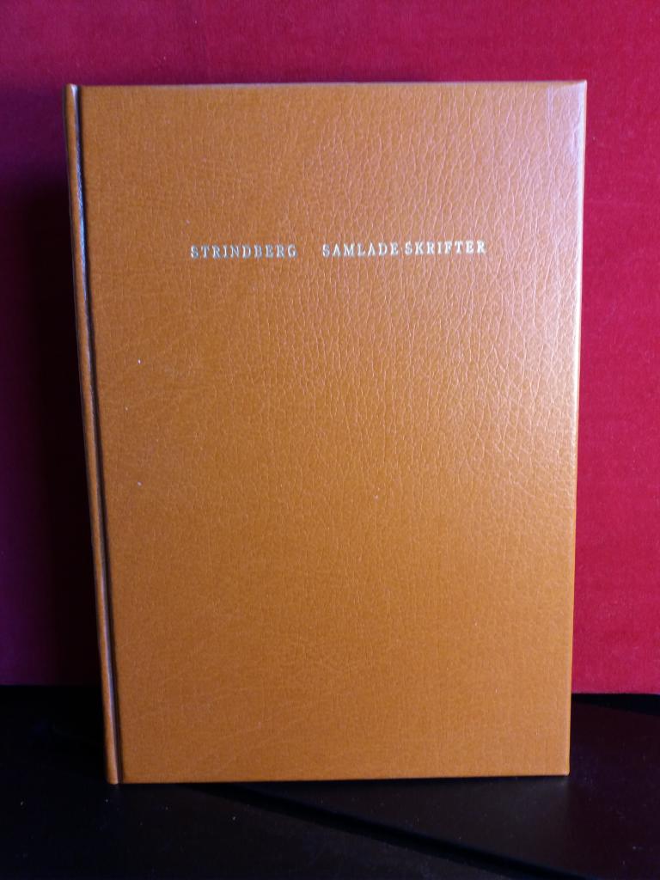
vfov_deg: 63.4
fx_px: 712
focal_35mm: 28
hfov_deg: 49.7
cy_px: 440
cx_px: 330
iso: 100
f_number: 1.9
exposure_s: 1/33
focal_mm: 3.7
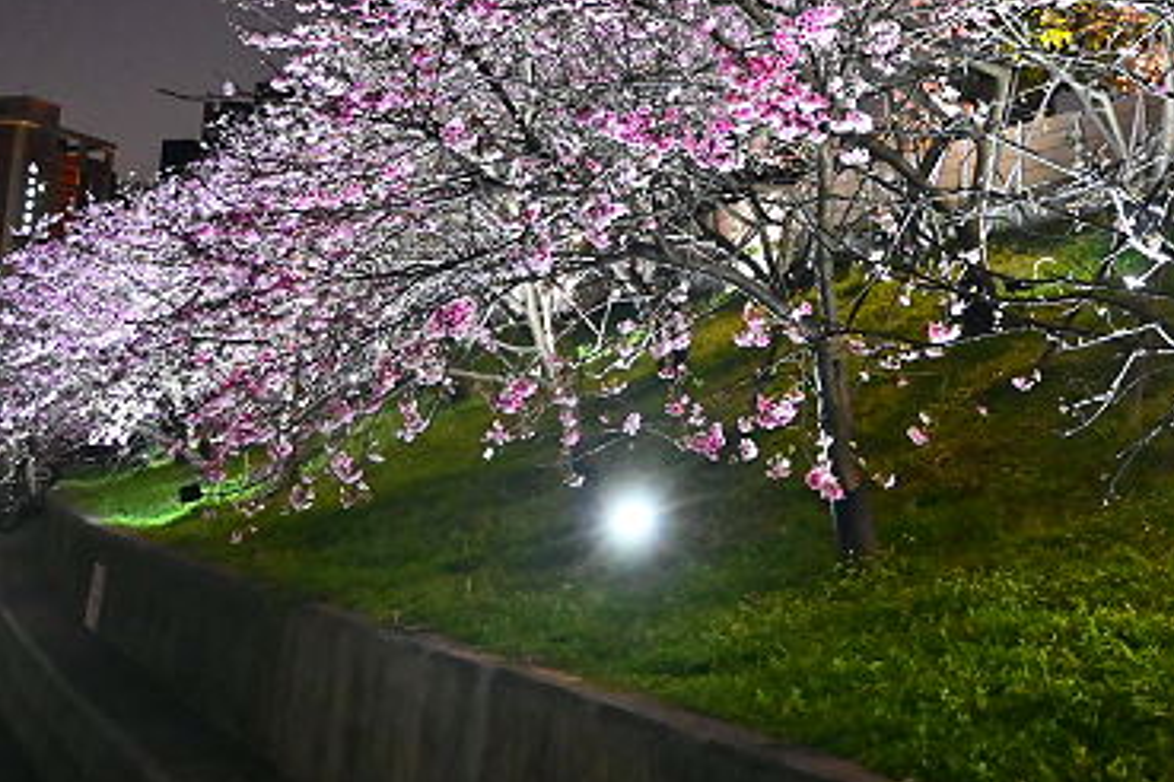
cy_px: -37
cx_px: 760
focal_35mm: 52
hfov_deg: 37.9
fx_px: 1696
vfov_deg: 24.6
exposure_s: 1/80
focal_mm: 24
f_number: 4
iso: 6400
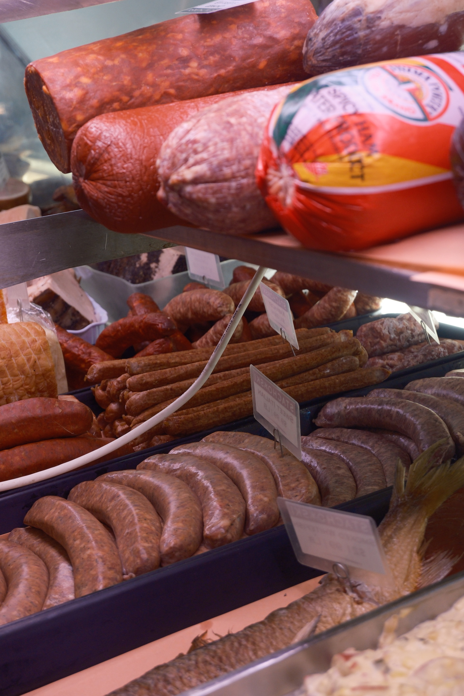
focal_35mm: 51
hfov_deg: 26.5
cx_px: 232
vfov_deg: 38.9
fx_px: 986
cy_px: 348
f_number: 5
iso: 1250
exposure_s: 1/105
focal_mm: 34.3
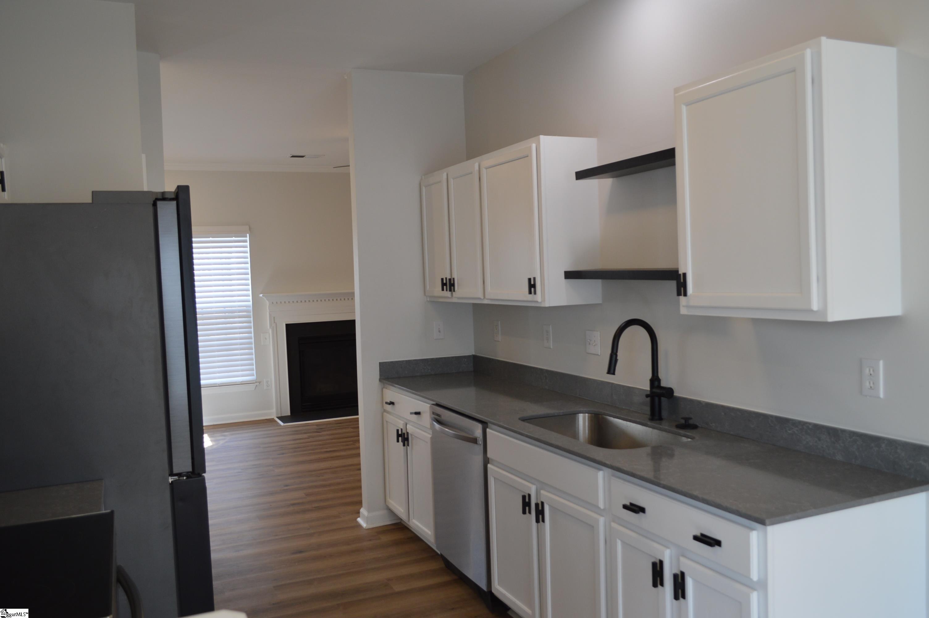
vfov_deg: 43.5
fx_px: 773
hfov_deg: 62.0
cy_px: 309
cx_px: 464
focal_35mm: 30
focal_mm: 20
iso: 400
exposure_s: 1/60
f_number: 4
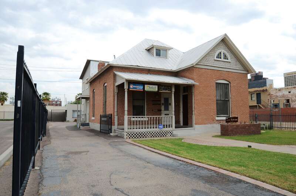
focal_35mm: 24
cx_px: 148
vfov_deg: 52.9
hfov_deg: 73.8
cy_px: 98
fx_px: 197
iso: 100
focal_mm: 16
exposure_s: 1/400
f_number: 5.6
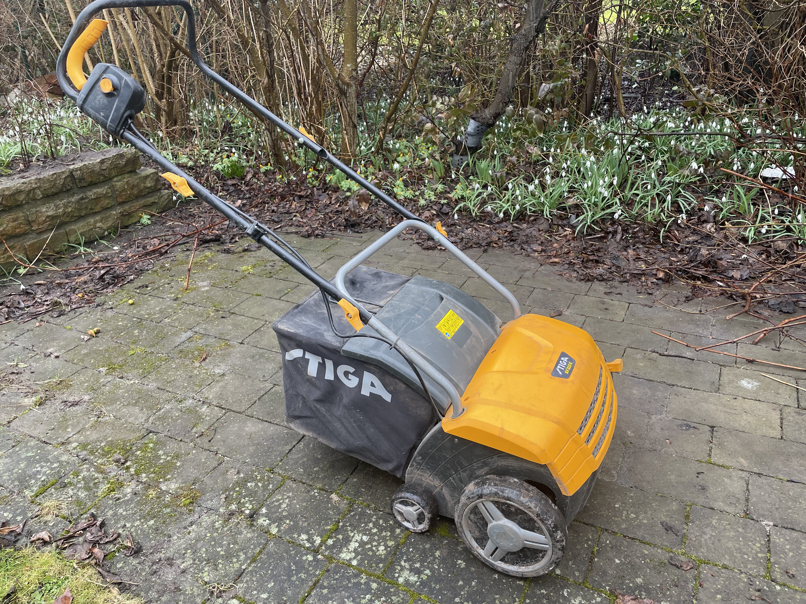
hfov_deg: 67.3
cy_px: 302
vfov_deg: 53.1
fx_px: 605
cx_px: 403
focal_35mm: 26
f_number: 1.6
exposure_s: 1/121
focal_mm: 4.2
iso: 32
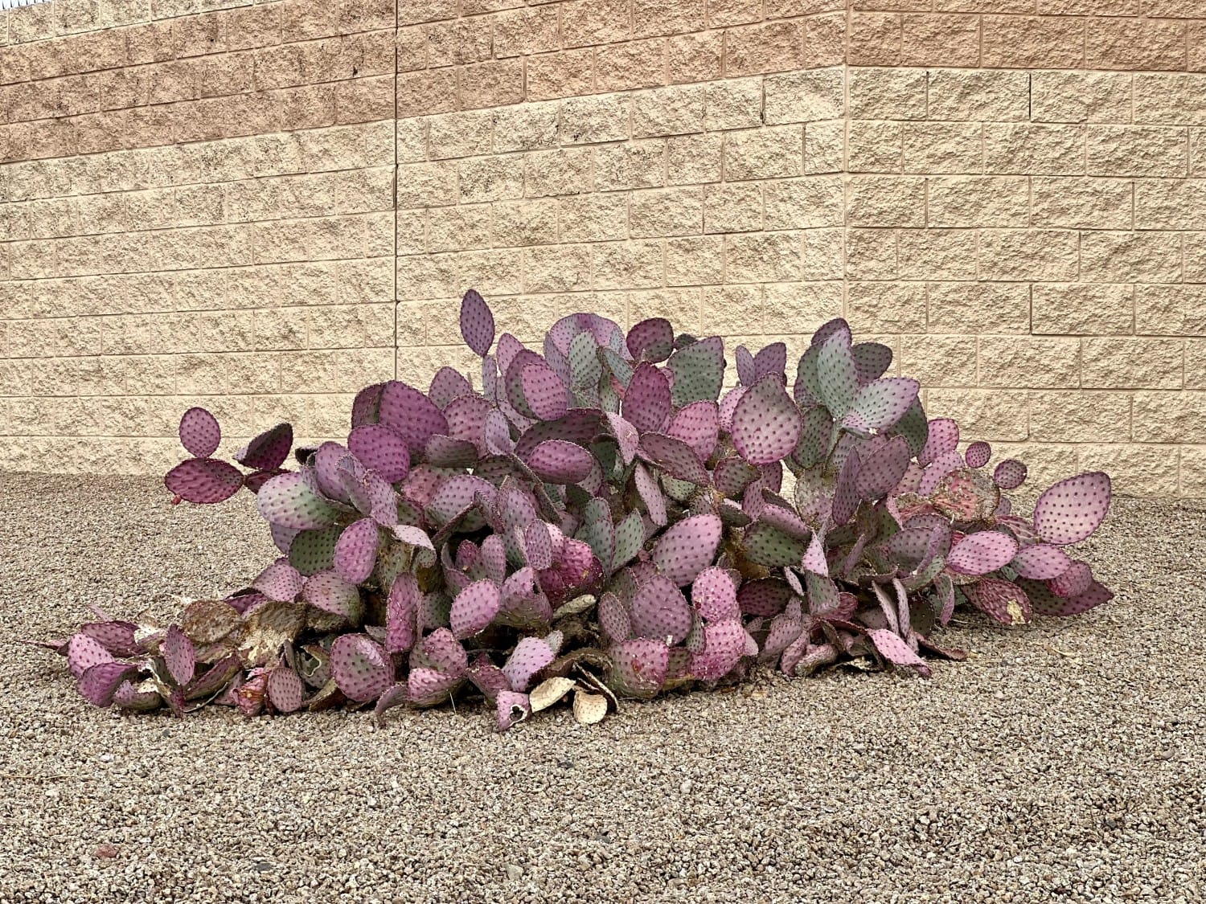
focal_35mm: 77
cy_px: 452
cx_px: 603
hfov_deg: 25.3
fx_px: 2683
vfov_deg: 19.1
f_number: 2.8
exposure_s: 1/340
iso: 32
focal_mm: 9
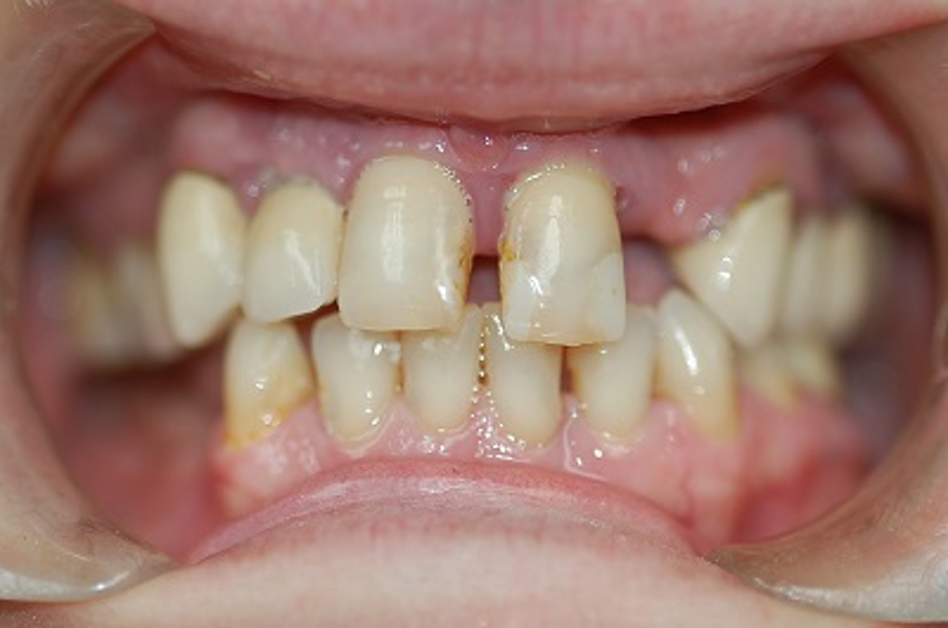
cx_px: 474
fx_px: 4139
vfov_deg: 8.7
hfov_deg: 13.1
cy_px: 314
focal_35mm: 158
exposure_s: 1/60
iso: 200
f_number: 2.8
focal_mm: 105
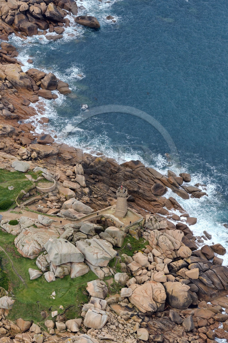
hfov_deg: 11.4
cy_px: 172
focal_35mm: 120
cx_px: 114
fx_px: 1142
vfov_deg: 17.1
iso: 800
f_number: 9
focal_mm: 120
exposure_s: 1/800
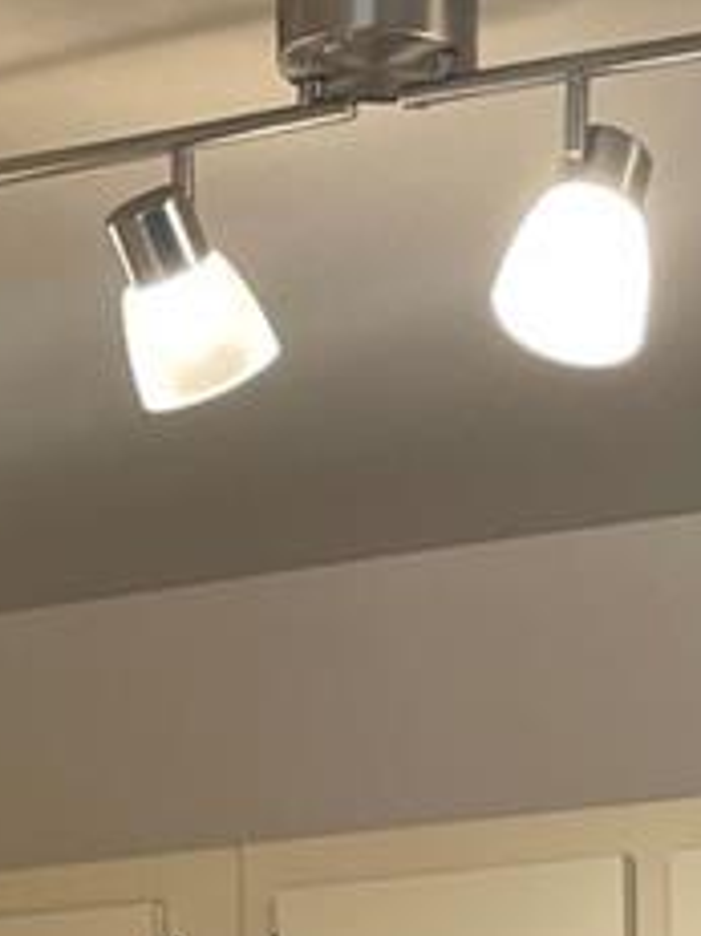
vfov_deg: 12.3
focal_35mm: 135
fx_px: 3649
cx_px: 527
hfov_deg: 10.9
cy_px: 2062
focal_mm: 4.2
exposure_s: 1/60
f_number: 1.6
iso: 80
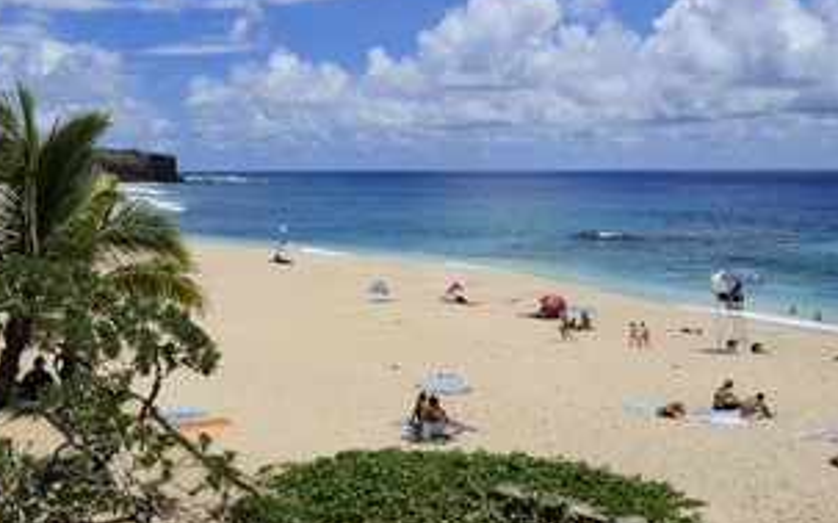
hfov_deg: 48.2
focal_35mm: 41
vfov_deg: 31.1
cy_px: 307
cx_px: 451
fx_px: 936
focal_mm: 29
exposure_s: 1/160
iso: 200
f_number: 20
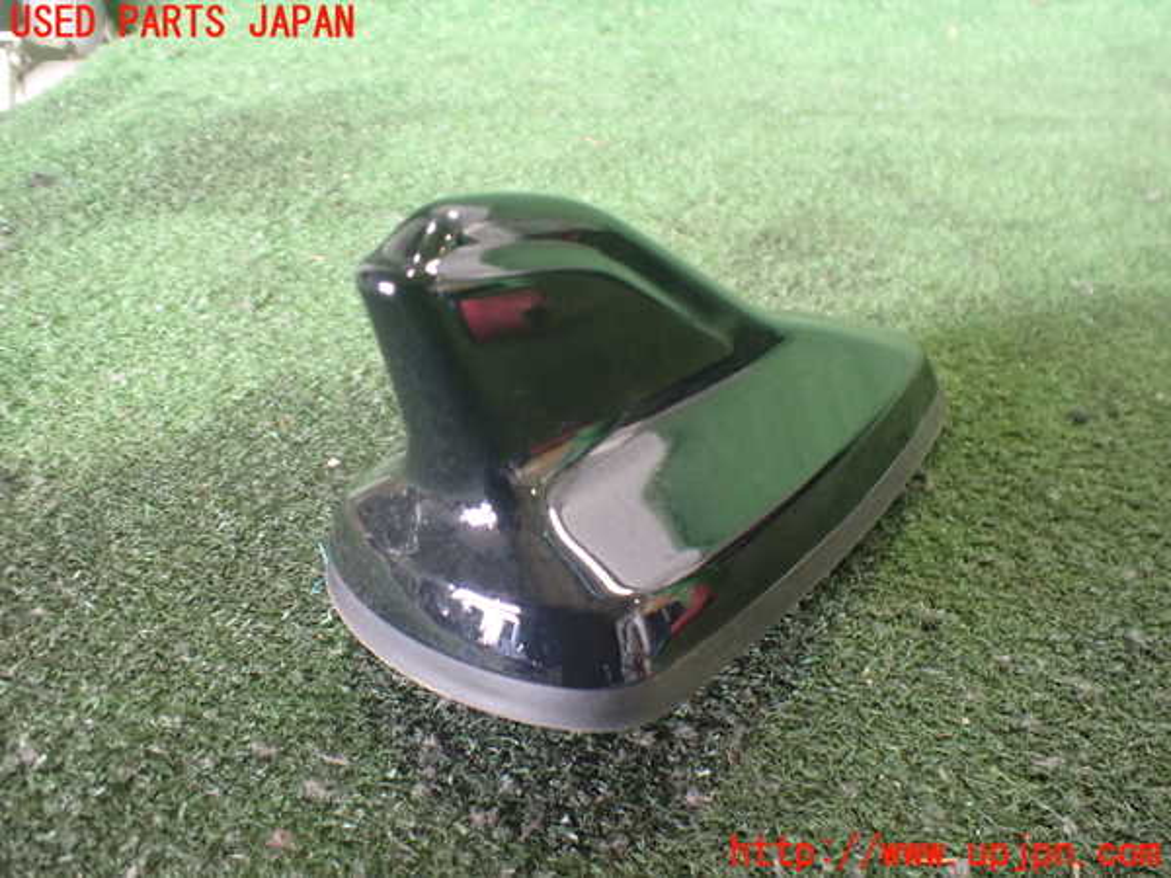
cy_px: 439
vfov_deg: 46.8
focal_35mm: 30
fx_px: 1015
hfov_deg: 60.0
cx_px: 586
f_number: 2.3
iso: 800
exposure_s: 1/40
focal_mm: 5.4
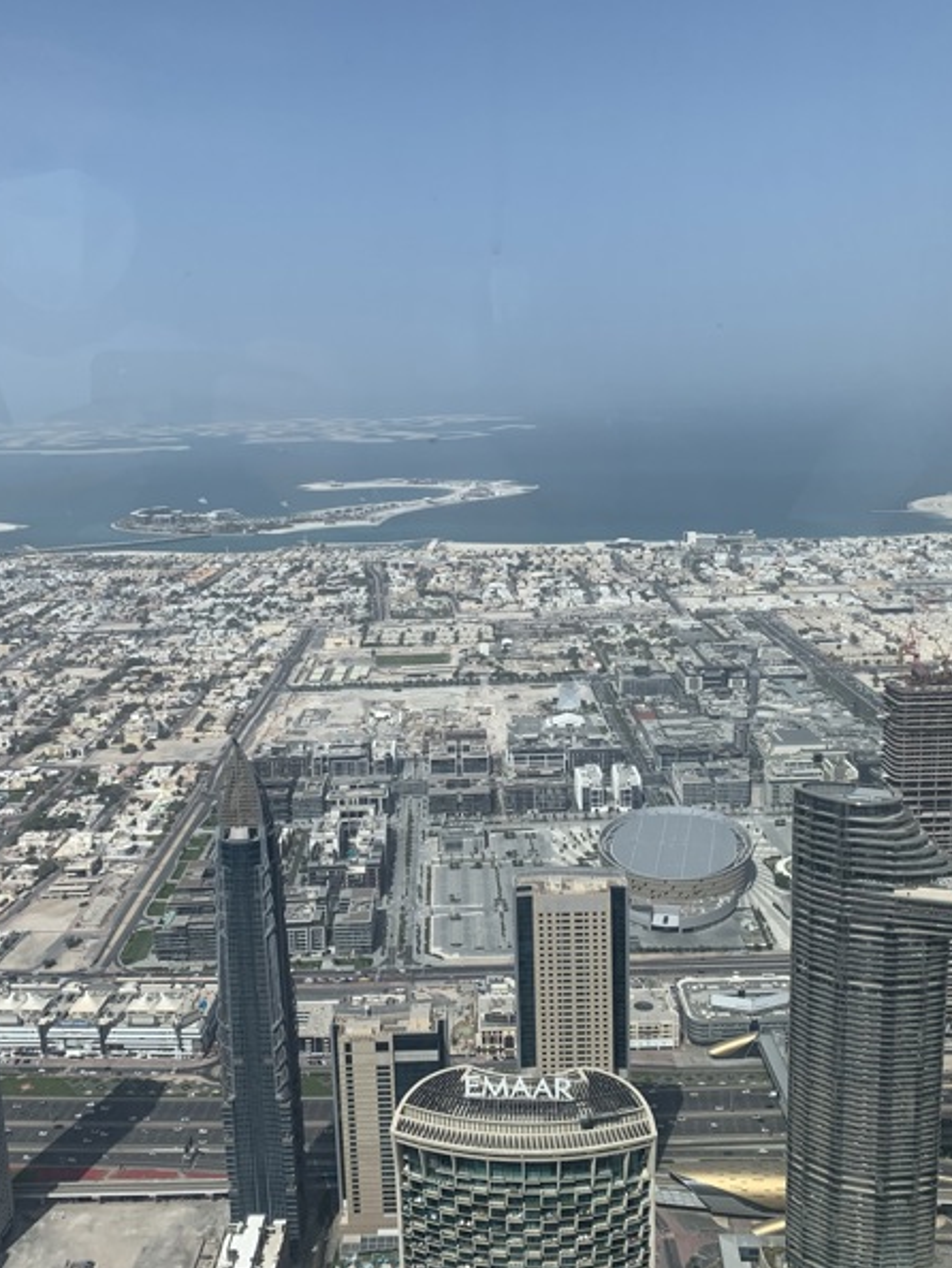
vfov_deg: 52.6
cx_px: 485
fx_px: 1282
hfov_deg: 40.7
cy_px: 636
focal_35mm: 35
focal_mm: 4.25
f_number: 1.8
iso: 25
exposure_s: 1/771
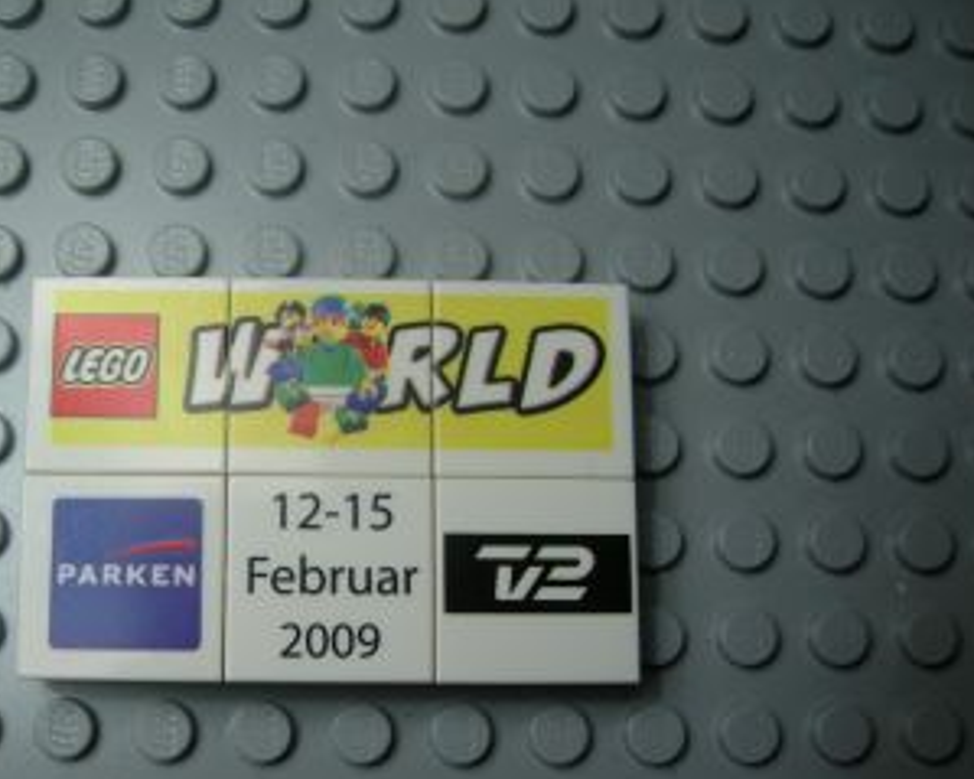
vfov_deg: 32.0
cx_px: 365
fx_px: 1354
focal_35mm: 47
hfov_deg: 39.3
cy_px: 476
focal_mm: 7.5
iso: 66
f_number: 2.7
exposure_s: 1/59.7
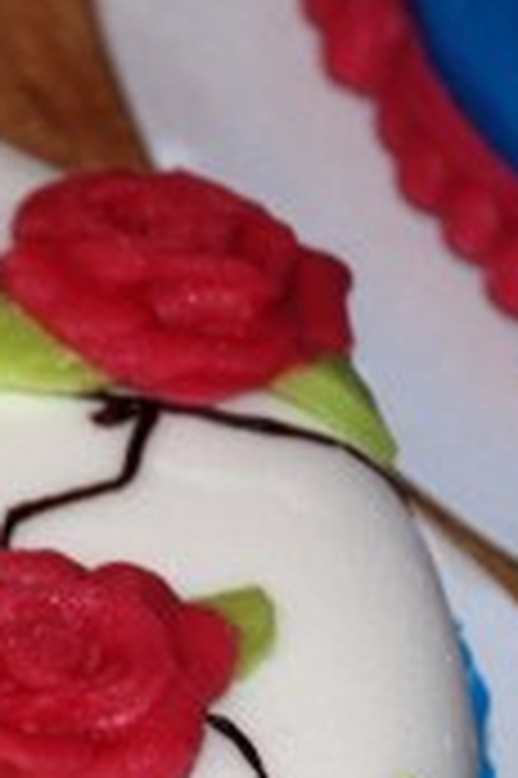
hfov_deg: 3.0
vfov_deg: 4.5
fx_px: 9904
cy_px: 967
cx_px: -712
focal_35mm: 458
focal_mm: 66
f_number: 5.3
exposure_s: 1/60
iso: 200
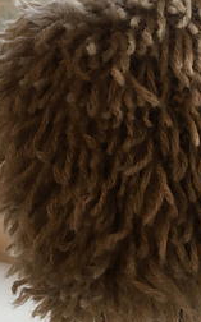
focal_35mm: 61
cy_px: 185
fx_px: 536
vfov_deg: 33.4
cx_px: 172
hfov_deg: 20.9
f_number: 2.2
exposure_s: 1/40
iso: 32
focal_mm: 4.15
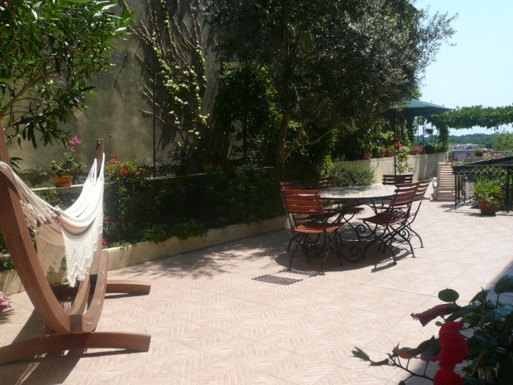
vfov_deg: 45.4
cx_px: 260
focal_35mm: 31
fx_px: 459
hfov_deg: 58.4
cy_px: 202
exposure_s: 1/200
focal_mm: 4.6
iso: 100
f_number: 8
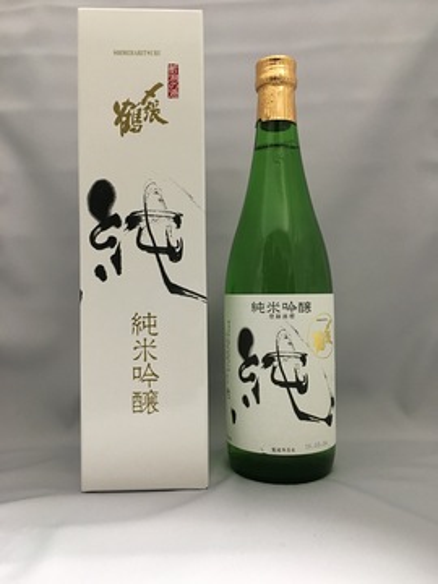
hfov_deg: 48.2
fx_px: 489
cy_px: 292
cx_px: 219
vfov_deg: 61.7
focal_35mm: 29
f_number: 2.2
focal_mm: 4.15
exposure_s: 1/15
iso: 200
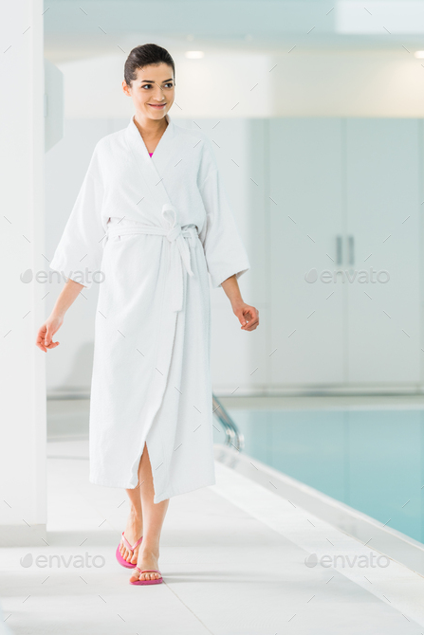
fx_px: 2913
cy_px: 268
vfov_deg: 12.4
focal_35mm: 165
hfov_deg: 8.3
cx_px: 202
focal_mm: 125
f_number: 3.2
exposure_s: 1/200
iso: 200
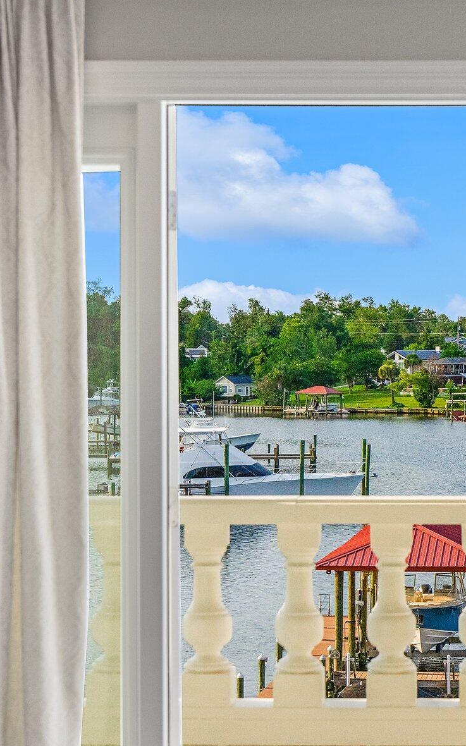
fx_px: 1870
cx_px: 462
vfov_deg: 22.6
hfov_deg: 14.0
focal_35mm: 92
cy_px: 413
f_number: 4
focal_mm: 35
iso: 500
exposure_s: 1/320
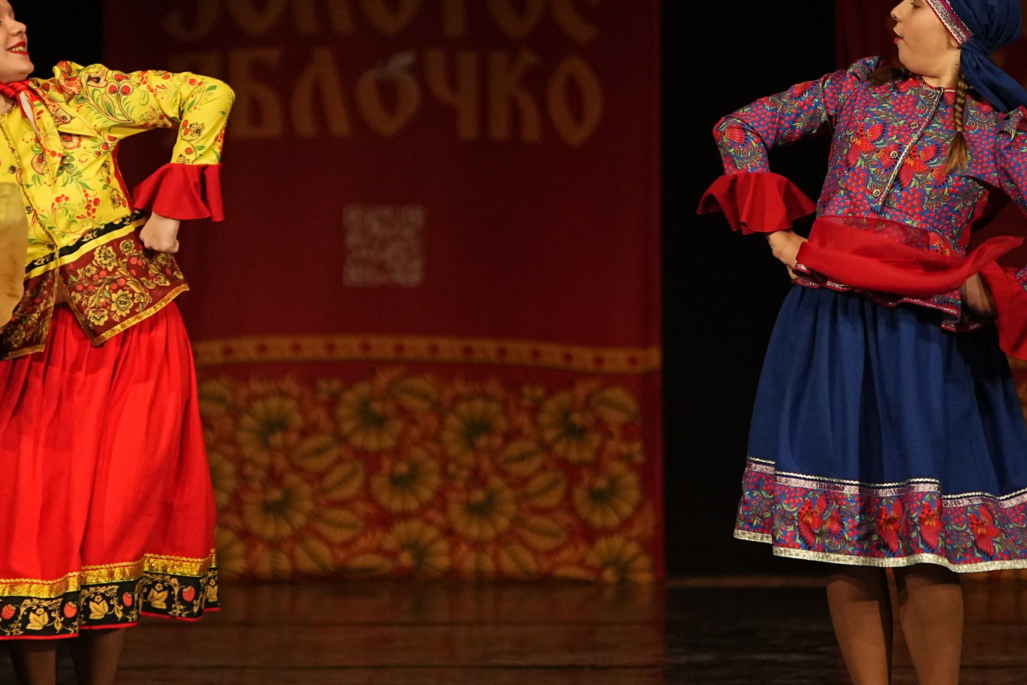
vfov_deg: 4.2
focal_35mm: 329
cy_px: 272
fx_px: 9385
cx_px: 347
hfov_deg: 6.3
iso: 4000
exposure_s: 1/500
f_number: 2.8
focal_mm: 185
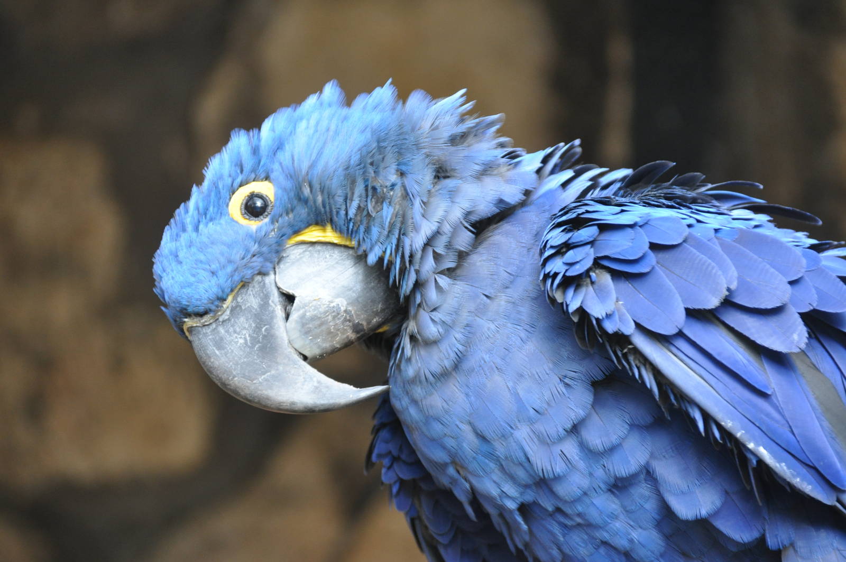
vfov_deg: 3.7
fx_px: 8803
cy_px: 281
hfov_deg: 5.5
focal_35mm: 375
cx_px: 423
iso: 800
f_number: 5.6
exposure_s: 1/50
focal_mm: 250
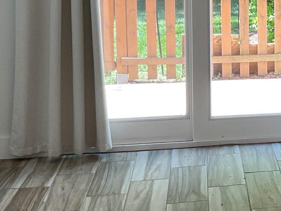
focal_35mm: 98
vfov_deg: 14.9
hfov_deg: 18.1
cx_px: 406
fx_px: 796
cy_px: 14
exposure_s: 1/120
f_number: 1.8
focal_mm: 3
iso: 64
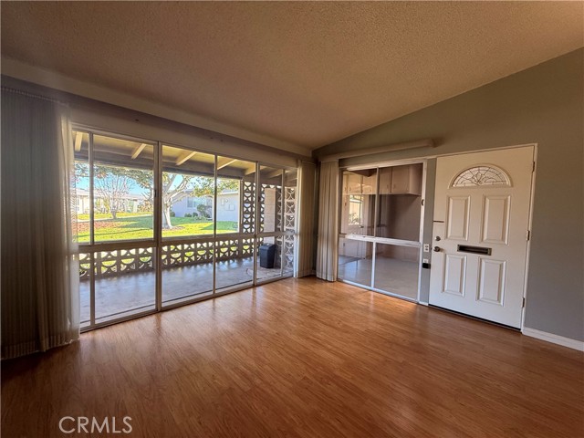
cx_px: 292
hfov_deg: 102.1
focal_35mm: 14
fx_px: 236
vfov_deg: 85.7
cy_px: 219
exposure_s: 1/120
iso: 125
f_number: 2.2
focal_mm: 2.22
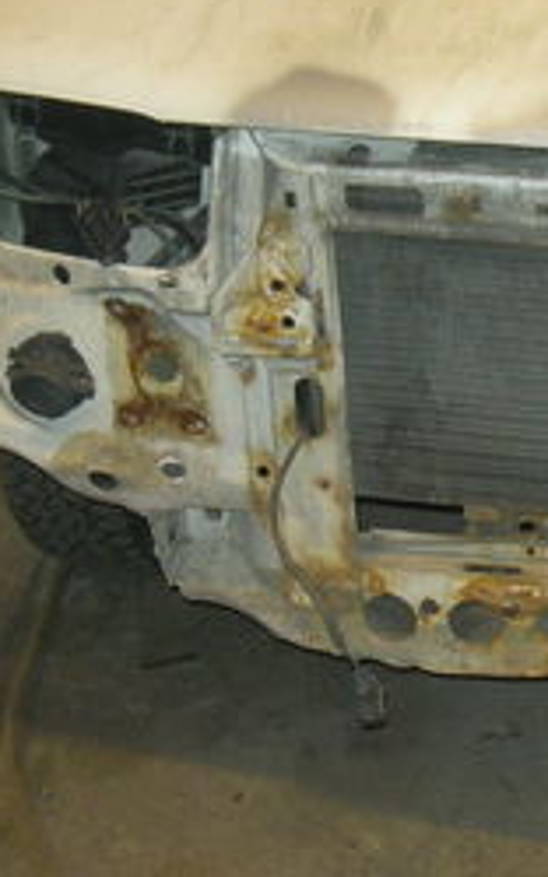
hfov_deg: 13.0
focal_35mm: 95
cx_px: 829
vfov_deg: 21.8
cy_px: 568
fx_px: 2273
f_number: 2.8
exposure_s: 1/30
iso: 95
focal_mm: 5.7
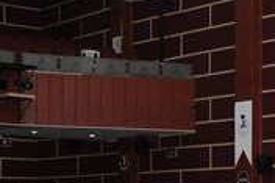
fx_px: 832
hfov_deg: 17.7
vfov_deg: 12.2
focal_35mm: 109
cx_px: 350
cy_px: 226
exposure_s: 1/60
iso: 400
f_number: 5.6
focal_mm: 20
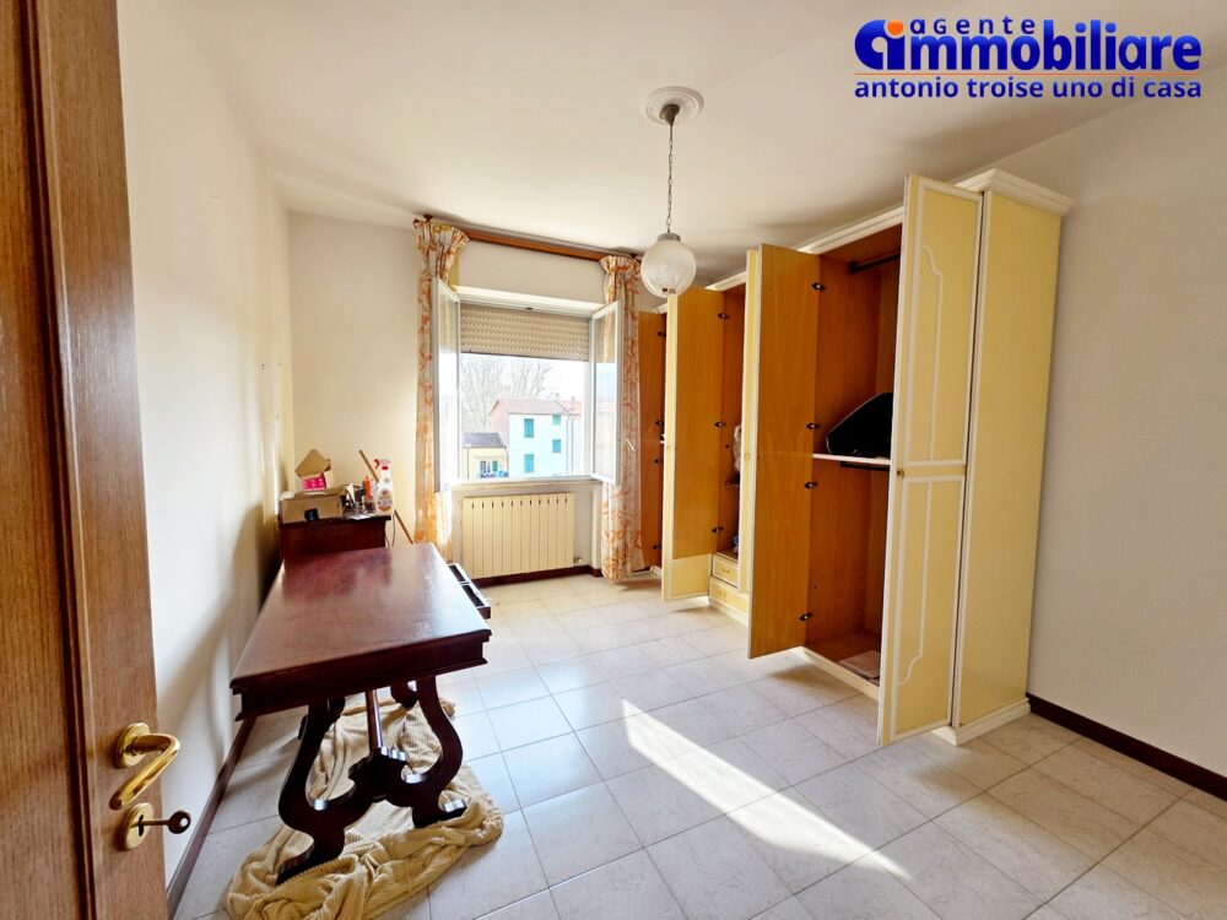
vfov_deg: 89.9
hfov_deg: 106.2
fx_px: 461
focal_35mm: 13
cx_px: 614
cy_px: 460
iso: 40
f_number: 1.9
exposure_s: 1/100
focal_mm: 2.2
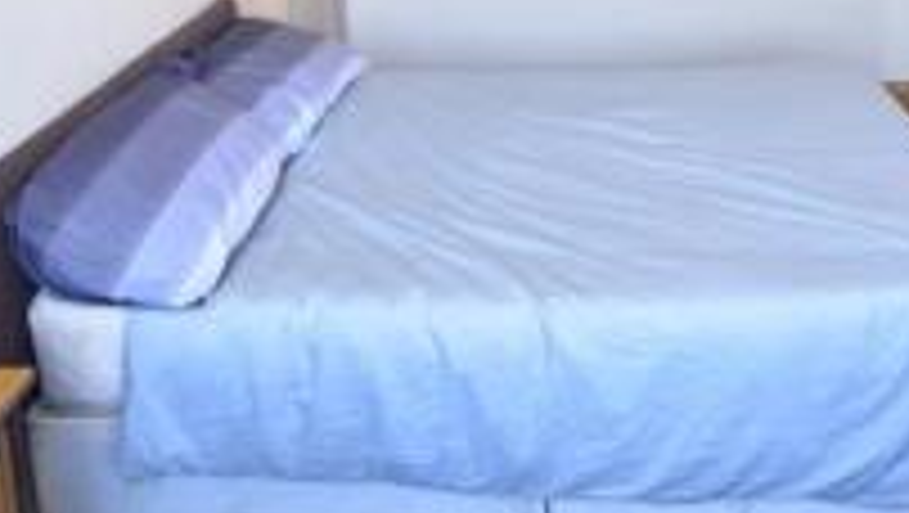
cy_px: -106
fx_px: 893
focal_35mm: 37
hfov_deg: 53.4
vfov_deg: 28.0
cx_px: 567
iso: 250
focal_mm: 15
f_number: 2.8
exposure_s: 1/40
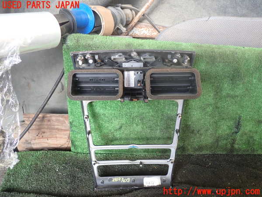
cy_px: 98
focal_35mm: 30
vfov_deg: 46.8
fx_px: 227
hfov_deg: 60.0
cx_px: 131
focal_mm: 5.4
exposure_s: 1/60
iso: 100
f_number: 2.3
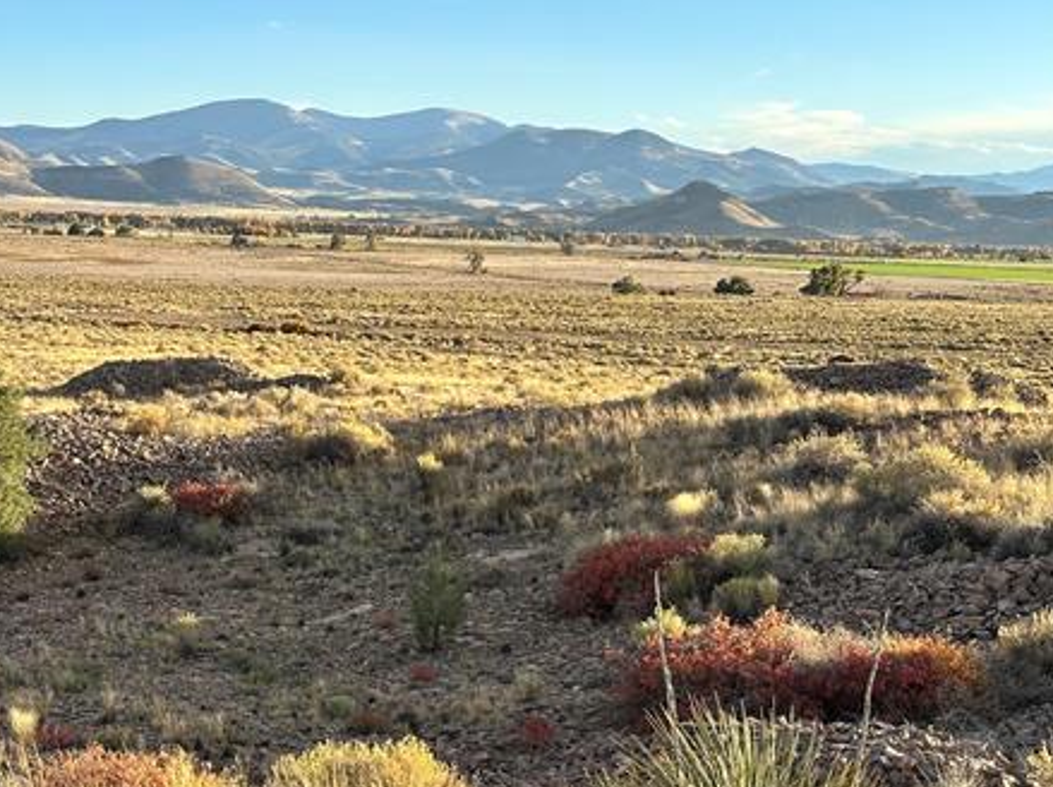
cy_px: 531
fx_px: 2126
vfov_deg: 20.9
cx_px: 295
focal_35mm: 70
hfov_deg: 27.5
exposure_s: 1/1030
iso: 64
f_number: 1.78
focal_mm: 6.86
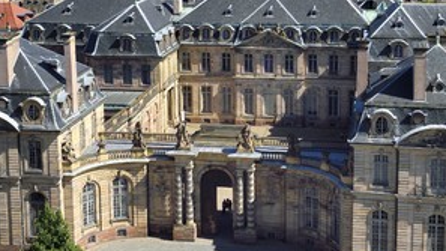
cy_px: 65
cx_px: 237
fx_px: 840
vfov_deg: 16.9
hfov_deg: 29.7
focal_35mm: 71
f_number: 13
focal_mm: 48
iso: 200
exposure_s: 1/250
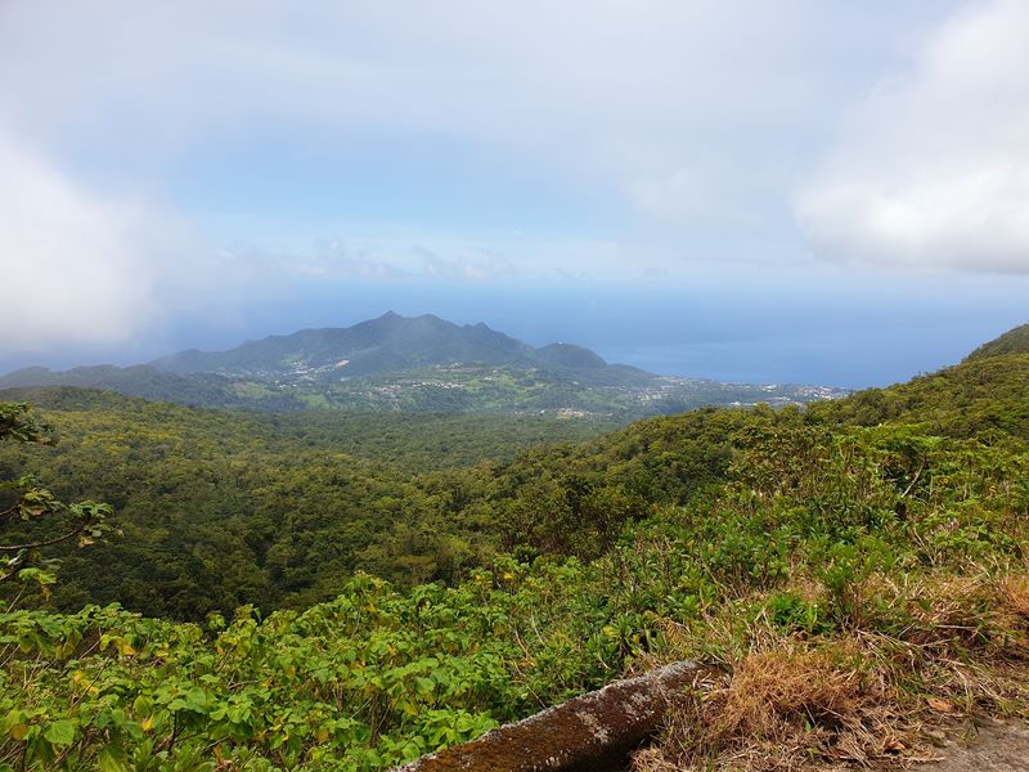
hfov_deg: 67.3
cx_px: 514
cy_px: 386
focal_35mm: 26
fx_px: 773
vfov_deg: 53.1
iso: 50
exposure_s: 1/1458
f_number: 2.4
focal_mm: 4.3
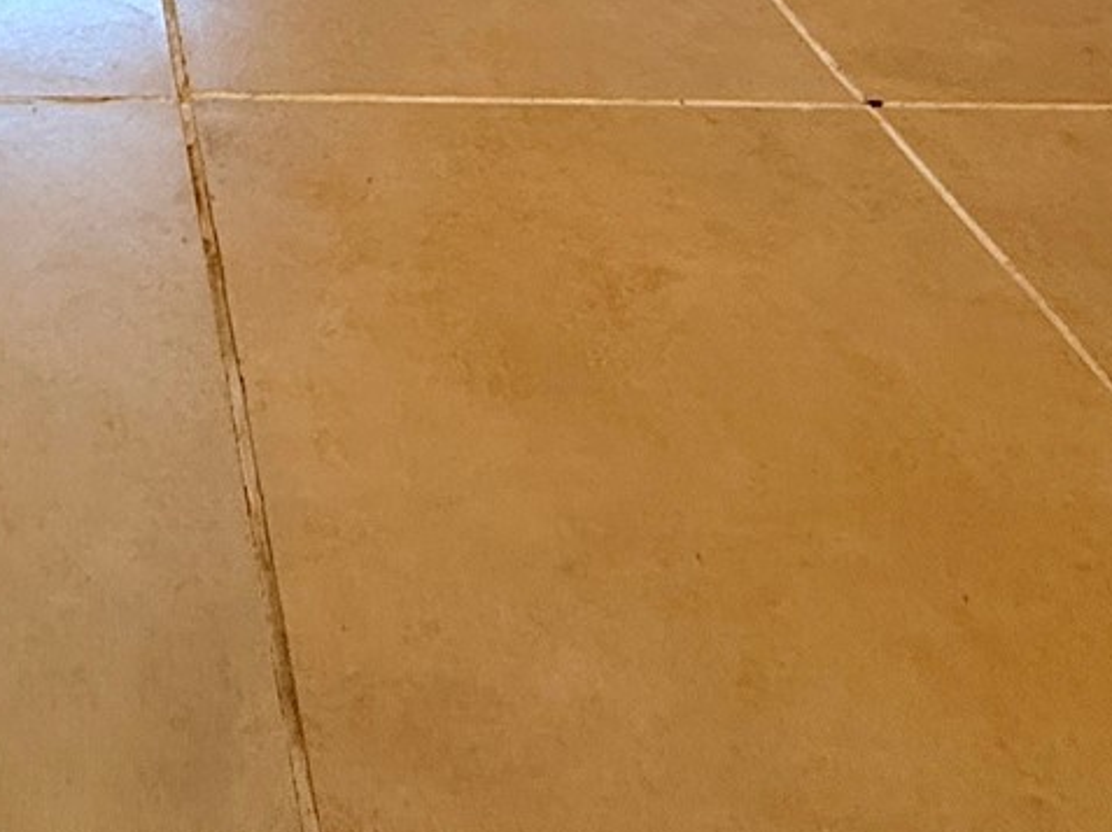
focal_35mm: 47
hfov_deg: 36.5
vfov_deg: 23.4
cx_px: 9
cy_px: -475
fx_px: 1509
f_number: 2.2
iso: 320
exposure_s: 1/120
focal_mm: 2.22
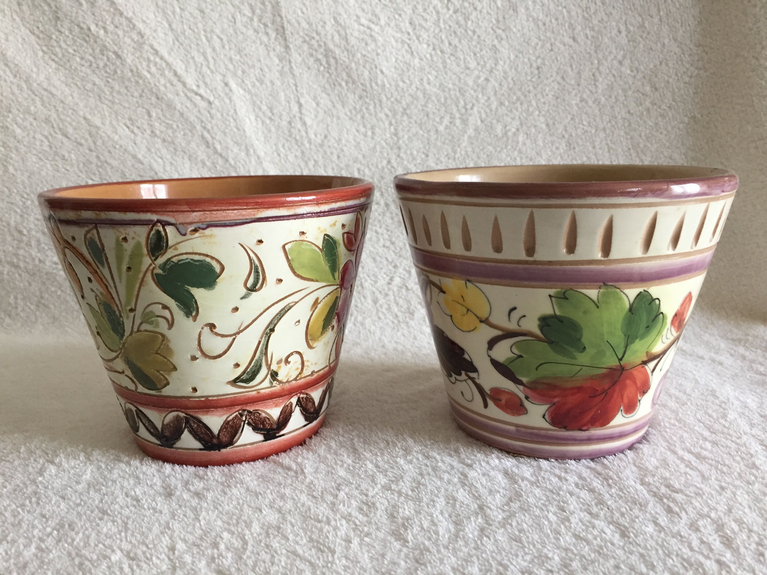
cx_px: 384
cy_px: 288
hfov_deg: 61.7
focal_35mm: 29
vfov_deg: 48.2
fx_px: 643
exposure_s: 1/33
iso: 160
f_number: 2.2
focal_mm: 4.15
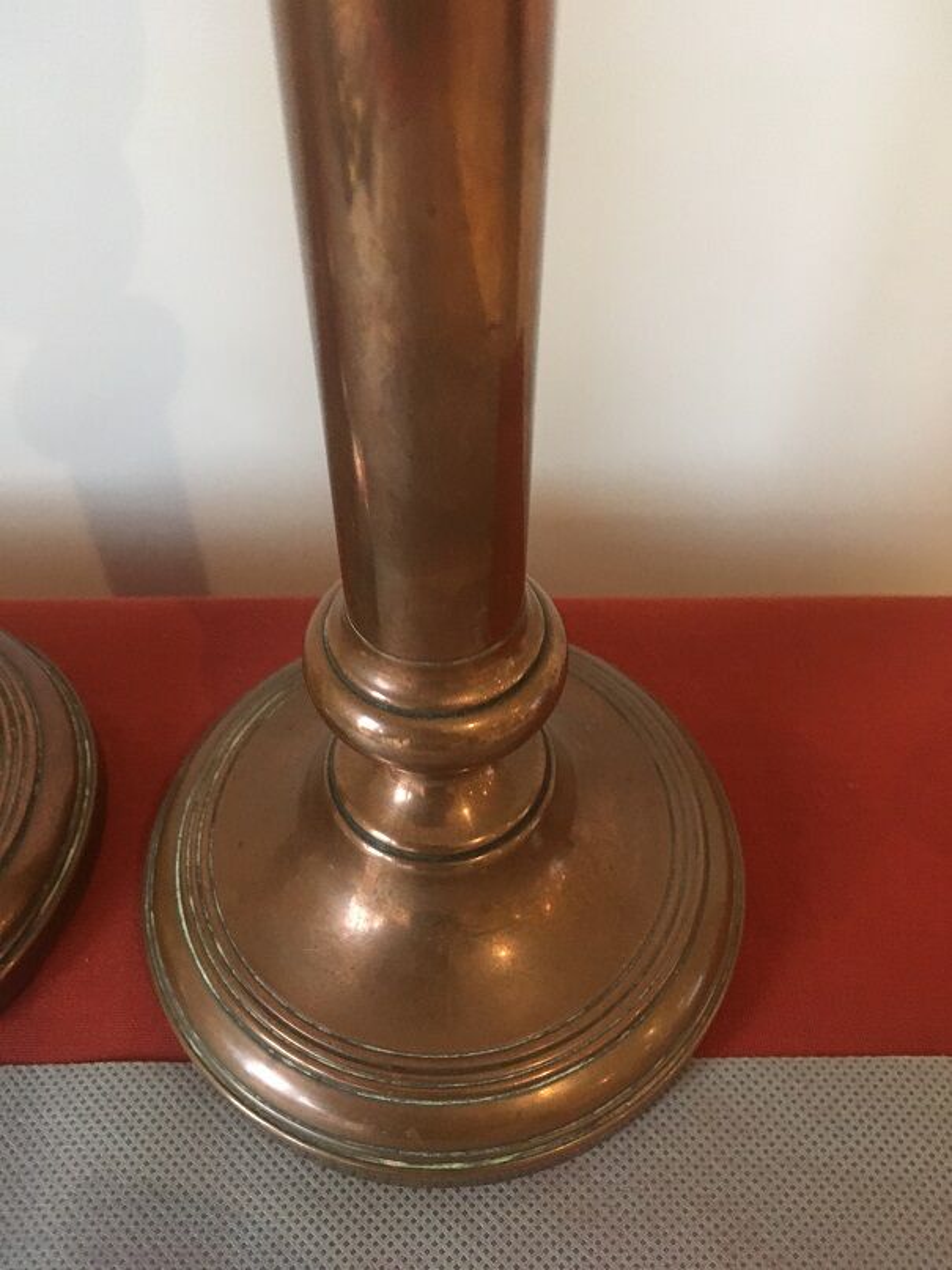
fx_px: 1064
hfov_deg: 48.2
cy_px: 635
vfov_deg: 61.7
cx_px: 476
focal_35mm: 29
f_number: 2.2
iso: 200
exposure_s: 1/25
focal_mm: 4.15
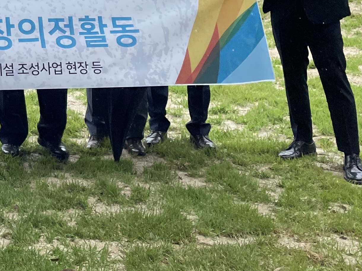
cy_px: -121
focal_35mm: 86
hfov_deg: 20.3
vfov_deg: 15.9
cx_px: -143
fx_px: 899
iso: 32
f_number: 1.6
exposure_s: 1/875
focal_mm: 4.2
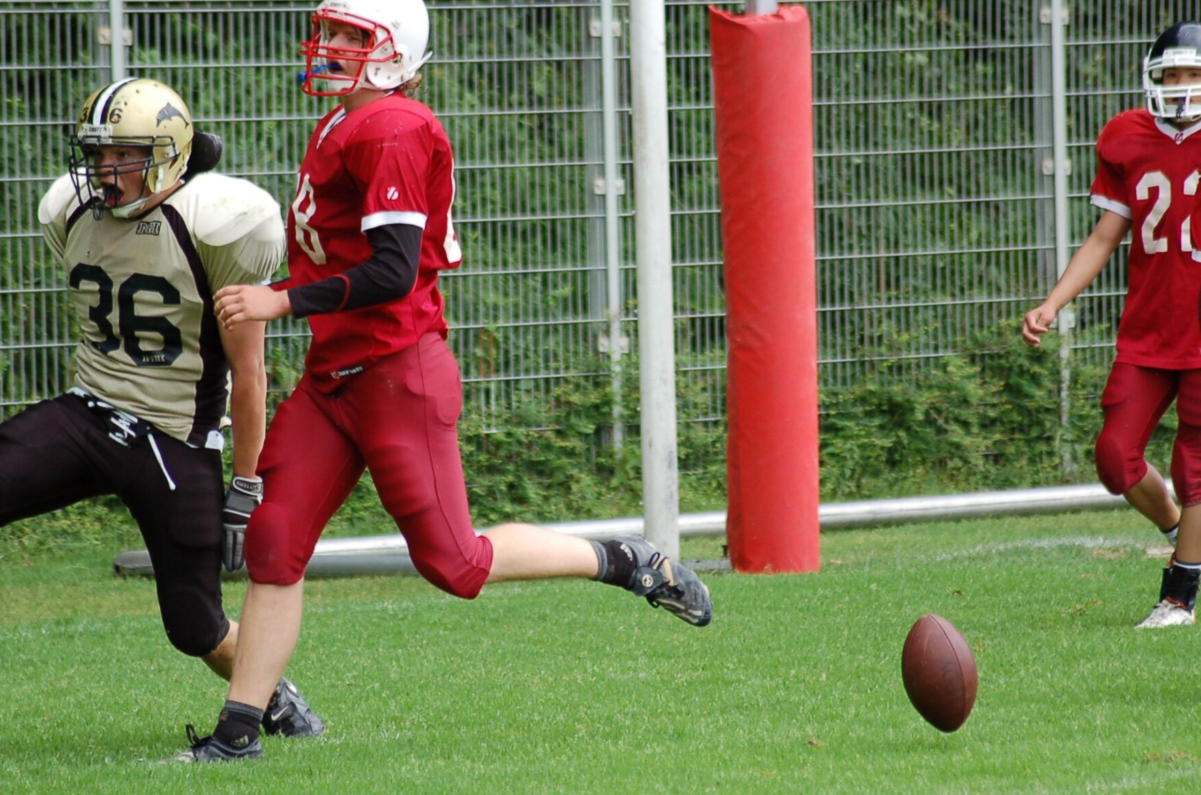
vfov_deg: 4.9
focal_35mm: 281
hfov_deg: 7.3
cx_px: 528
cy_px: 354
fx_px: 9355
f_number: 4.5
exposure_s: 1/800
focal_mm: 150
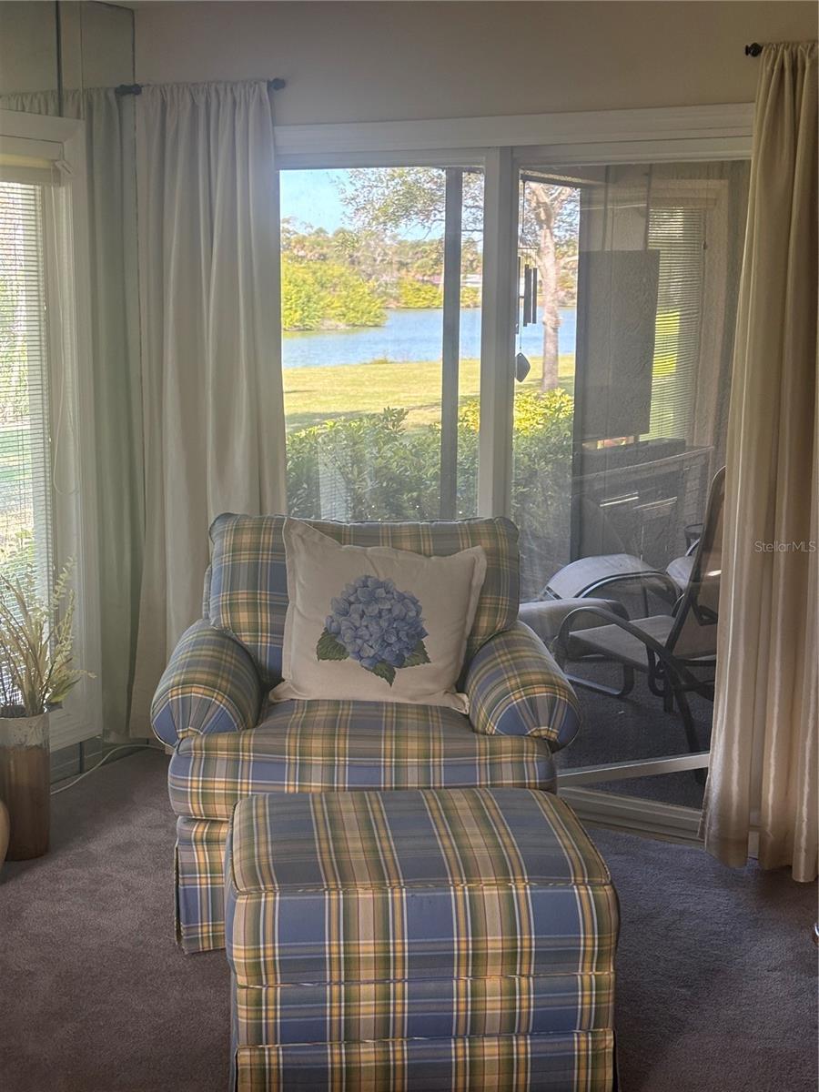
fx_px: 1640
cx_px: 410
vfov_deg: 36.8
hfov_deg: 28.0
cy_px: 546
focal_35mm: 52
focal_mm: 5.96
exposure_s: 1/60
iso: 100
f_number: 1.6
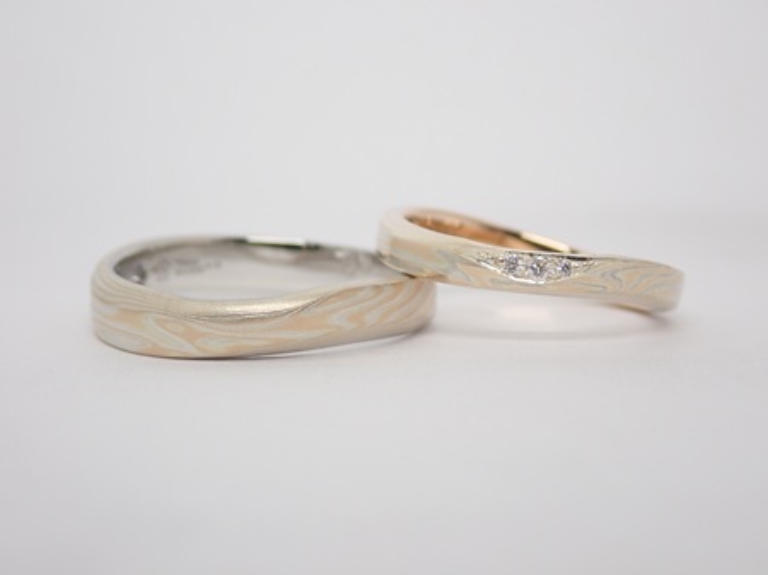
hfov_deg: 25.3
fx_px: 1707
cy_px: 288
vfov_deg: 19.1
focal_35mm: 77
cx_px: 384
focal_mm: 13.65
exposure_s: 1/125
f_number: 4.1
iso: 200
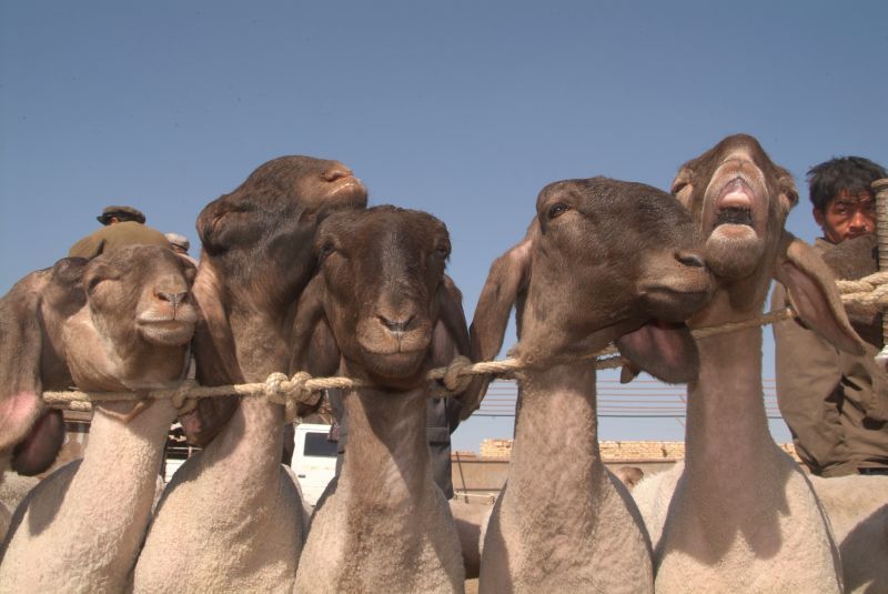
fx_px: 815
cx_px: 444
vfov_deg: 40.0
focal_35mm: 33
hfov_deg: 57.2
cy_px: 297
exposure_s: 1/125
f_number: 13
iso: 200
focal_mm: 22
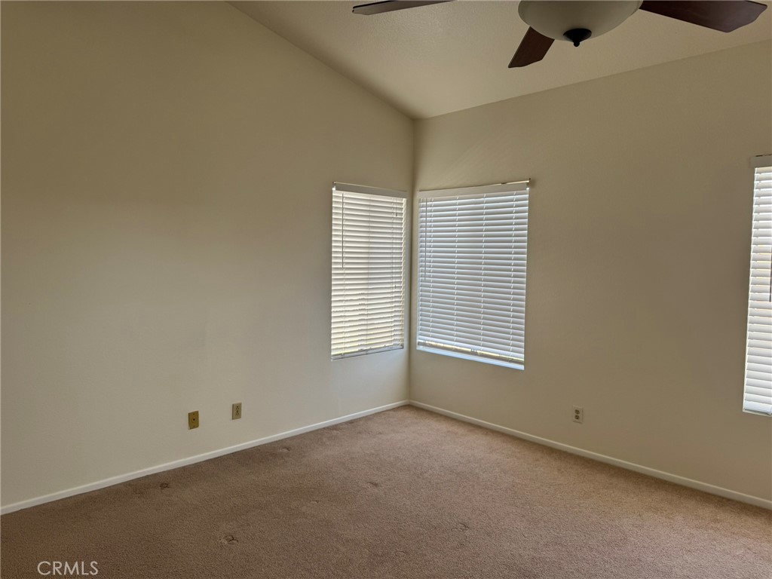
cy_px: 290
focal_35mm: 24
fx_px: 535
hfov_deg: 71.6
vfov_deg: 56.8
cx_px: 386
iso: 64
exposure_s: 1/140
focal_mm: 6.76
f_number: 1.78
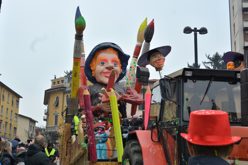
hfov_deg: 43.6
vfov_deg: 29.9
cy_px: 82
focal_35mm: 45
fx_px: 310
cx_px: 124
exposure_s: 1/200
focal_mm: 30
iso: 200
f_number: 7.1
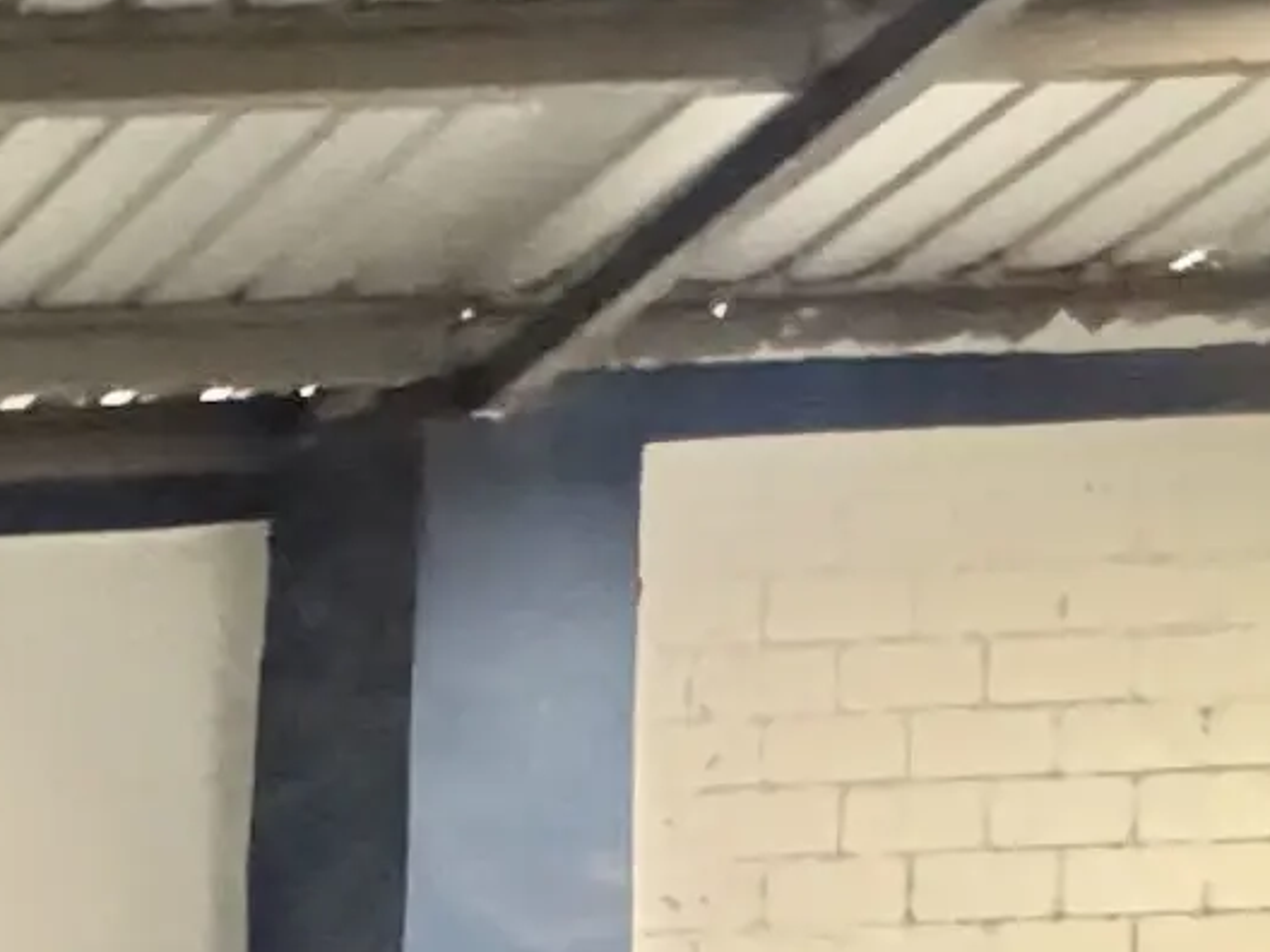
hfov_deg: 11.4
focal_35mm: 107
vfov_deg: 11.9
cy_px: 2096
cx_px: -2497
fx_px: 3926
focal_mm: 2.22
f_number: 2.2
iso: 1000
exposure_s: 1/60
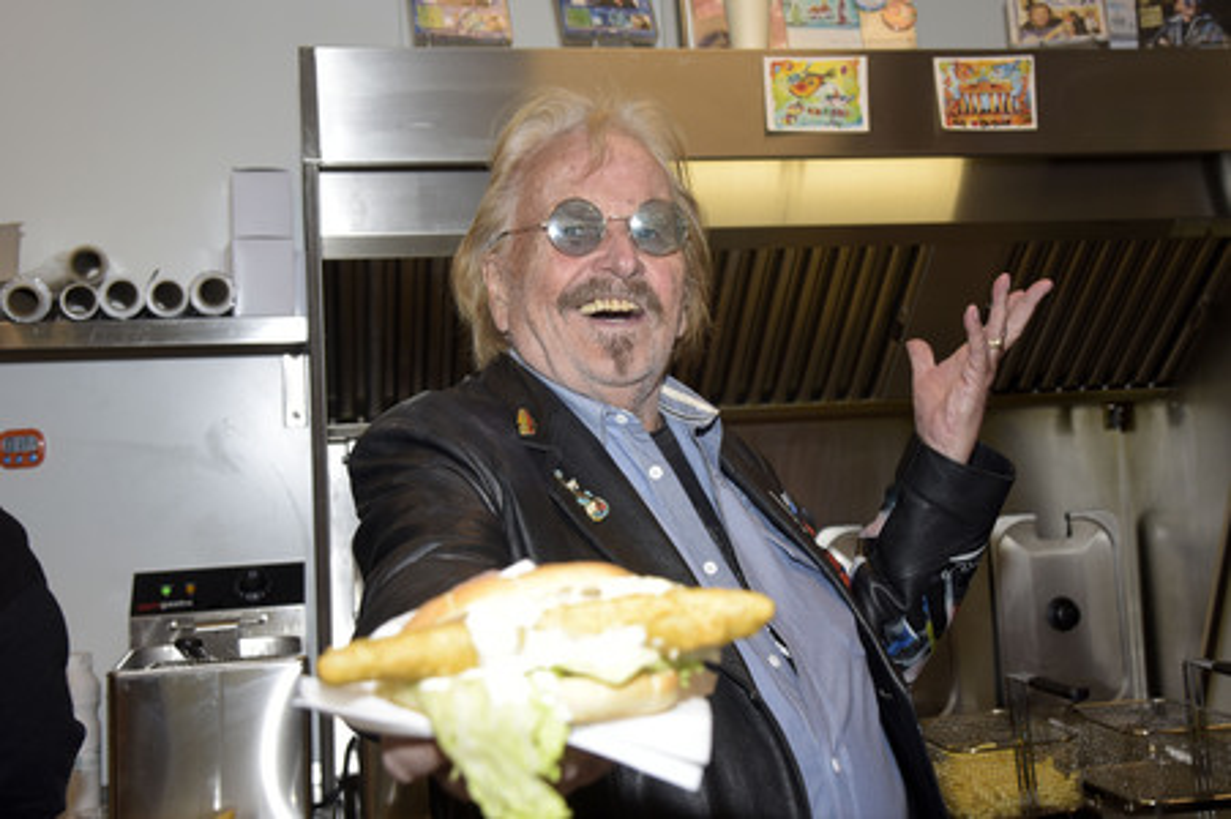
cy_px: 410
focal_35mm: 38
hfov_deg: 50.7
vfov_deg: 35.0
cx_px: 616
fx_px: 1298
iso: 500
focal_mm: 38
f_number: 5.6
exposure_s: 1/250
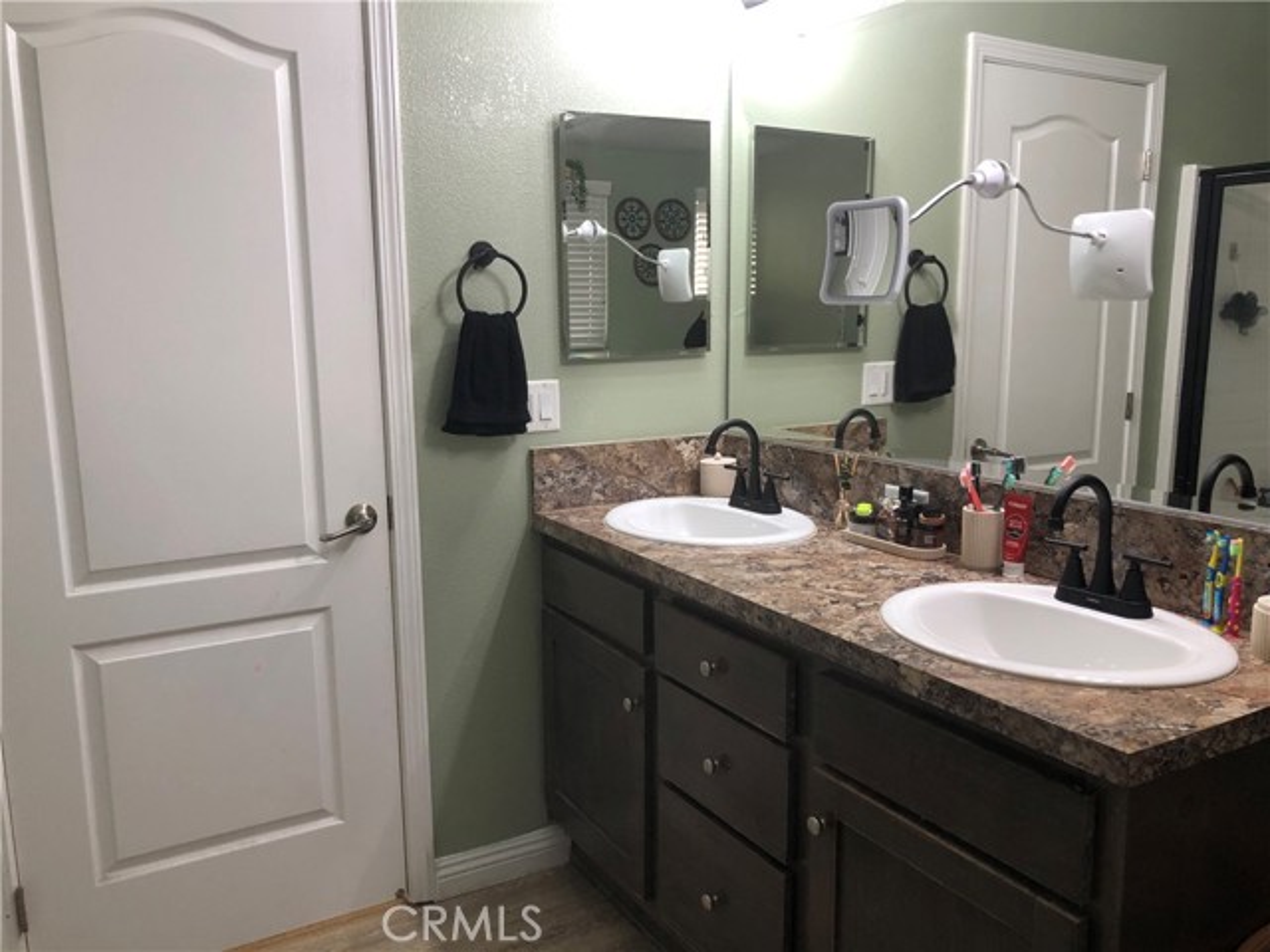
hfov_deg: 63.4
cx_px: 635
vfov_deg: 49.7
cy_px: 476
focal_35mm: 28
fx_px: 1027
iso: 32
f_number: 1.8
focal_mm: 3.99
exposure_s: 1/30
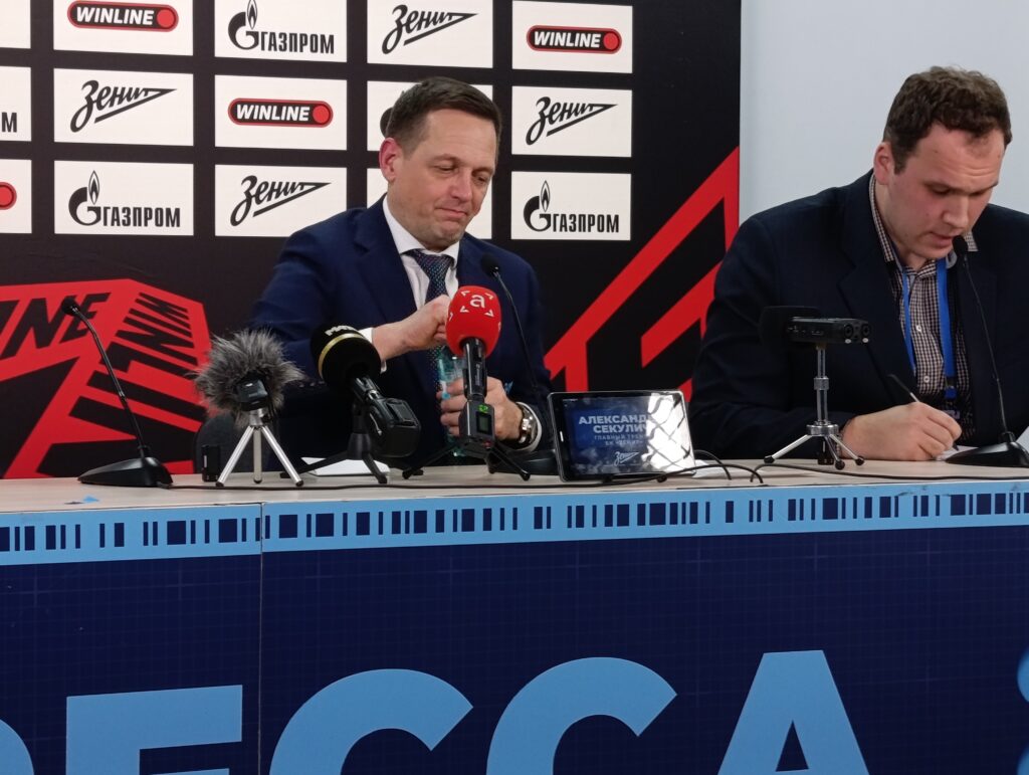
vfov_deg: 16.1
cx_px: 514
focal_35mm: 92
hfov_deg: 21.3
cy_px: 388
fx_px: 2739
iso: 393
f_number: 1.65
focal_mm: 6.11
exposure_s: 1/99.9
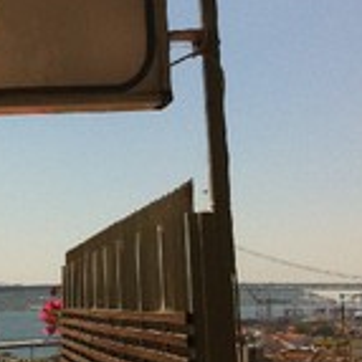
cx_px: -48
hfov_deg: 15.6
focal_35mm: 108
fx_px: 1278
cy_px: 116
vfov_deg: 16.1
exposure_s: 1/2155
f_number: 2.8
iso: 80
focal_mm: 3.85
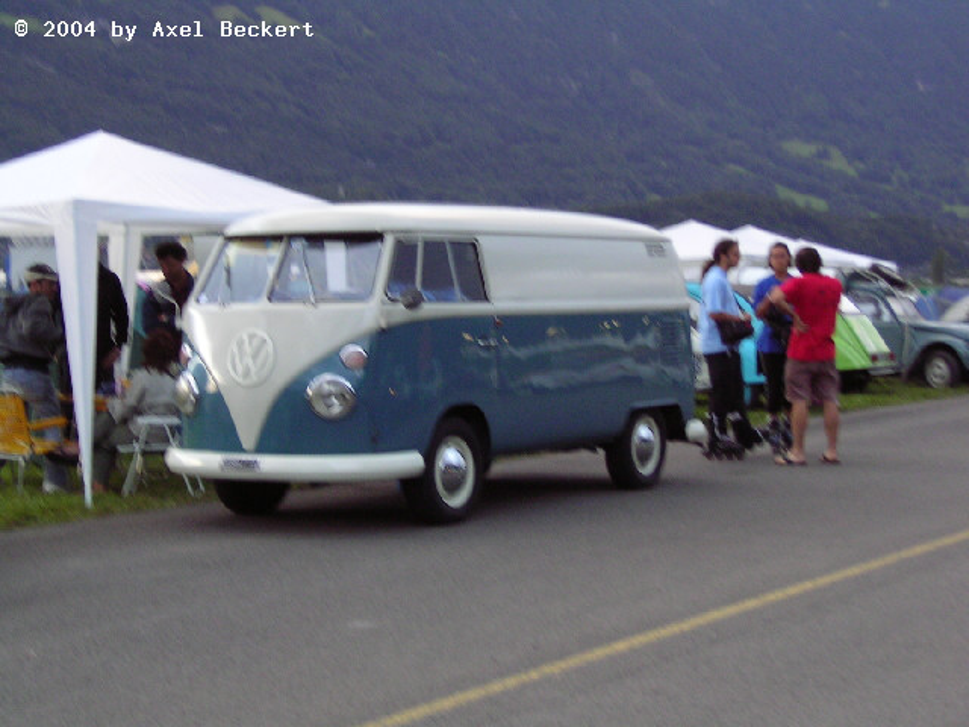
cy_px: 364
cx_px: 484
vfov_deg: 21.0
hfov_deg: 27.8
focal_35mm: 70
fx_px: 1959
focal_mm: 10.9
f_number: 3.9
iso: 100
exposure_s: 1/17.2
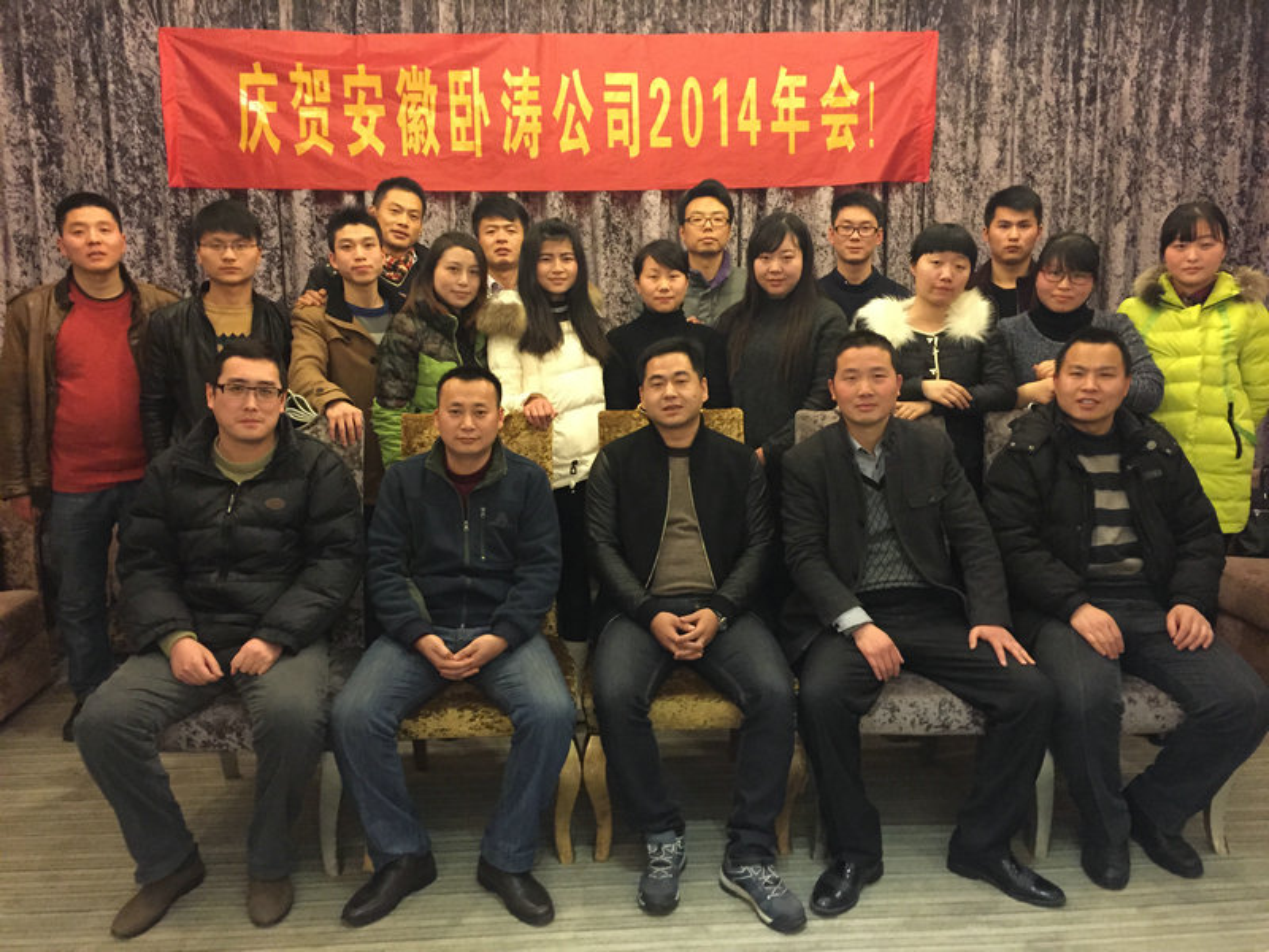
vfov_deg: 48.2
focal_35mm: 29
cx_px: 634
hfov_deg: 61.7
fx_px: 1063
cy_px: 476
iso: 320
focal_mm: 4.15
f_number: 2.2
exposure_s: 1/15
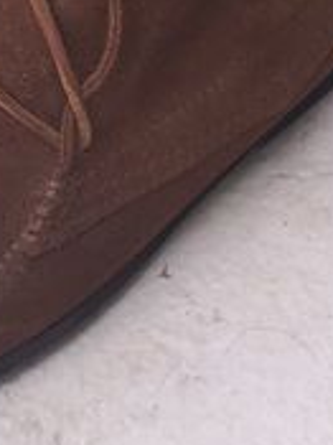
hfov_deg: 8.8
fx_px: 2132
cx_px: 468
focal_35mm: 166
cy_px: -41
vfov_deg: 11.7
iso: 32
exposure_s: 1/1721
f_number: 2.2
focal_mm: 4.15
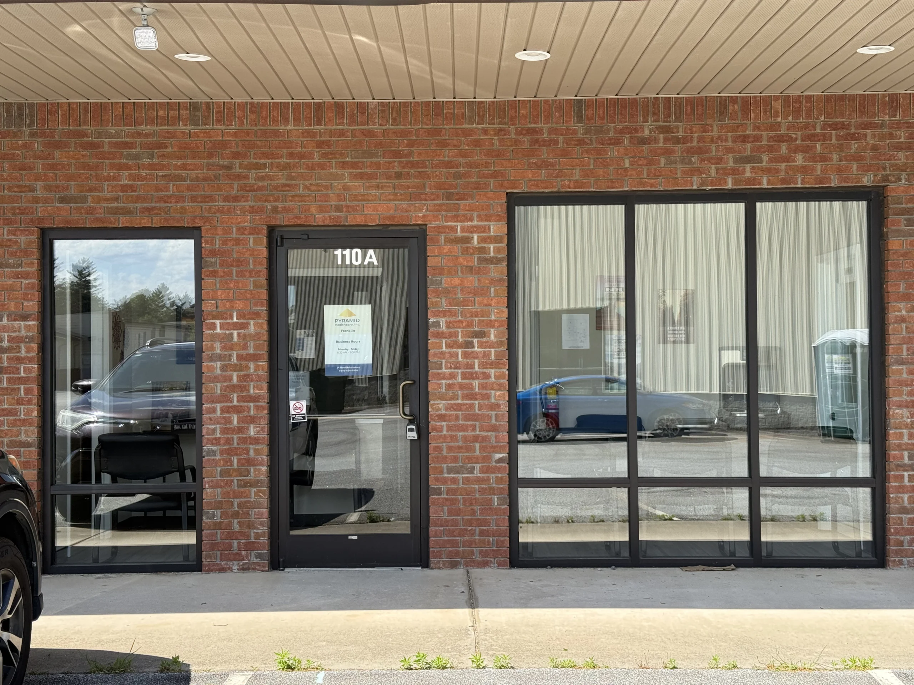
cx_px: 457
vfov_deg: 30.3
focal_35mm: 48
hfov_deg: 39.7
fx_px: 1267
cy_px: 342
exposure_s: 1/1575
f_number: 1.78
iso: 80
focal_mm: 6.76
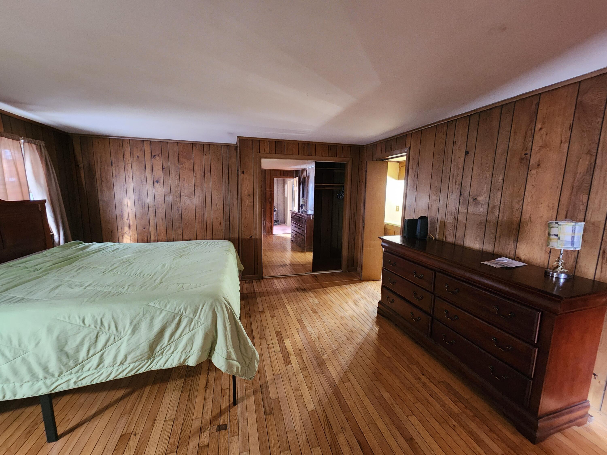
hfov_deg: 106.2
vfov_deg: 89.9
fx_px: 228
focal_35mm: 13
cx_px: 304
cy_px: 228
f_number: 2.2
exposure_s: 1/24
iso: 640
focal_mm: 2.2
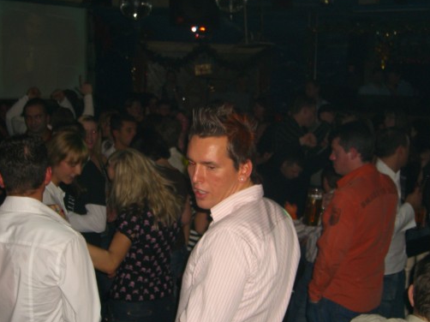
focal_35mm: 55
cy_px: 154
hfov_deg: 34.9
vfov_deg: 26.5
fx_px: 683
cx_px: 199
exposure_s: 1/60
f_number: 3.1
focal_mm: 9.5
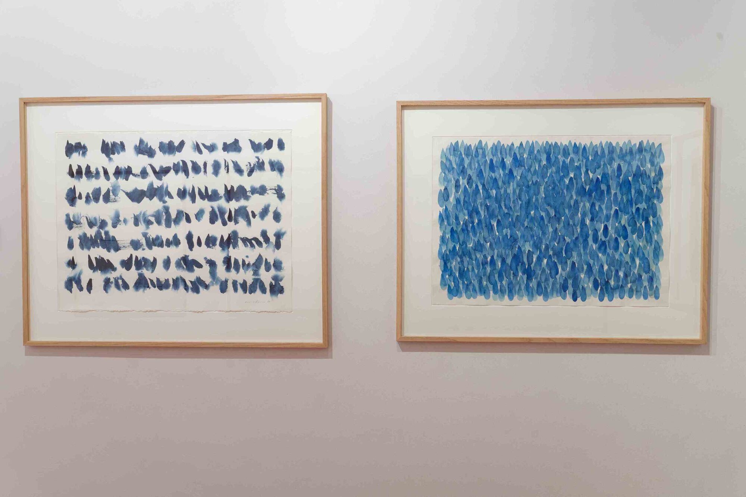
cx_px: 373
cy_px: 248
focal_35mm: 31
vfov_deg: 42.3
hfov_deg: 60.3
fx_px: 642
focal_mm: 31
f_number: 7.1
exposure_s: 1.3
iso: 50
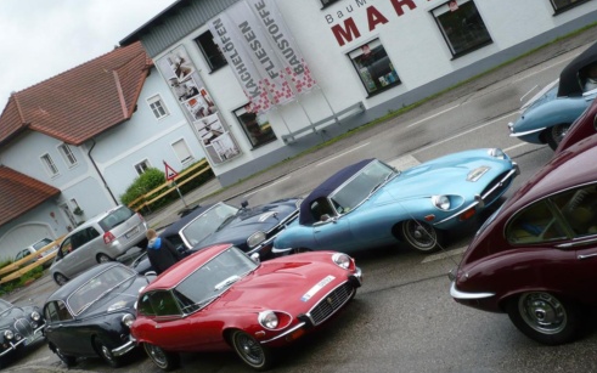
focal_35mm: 54
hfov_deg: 37.5
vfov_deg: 24.0
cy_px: 218
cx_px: 294
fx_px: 879
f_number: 3.4
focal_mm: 8.3
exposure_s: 1/400
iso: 100
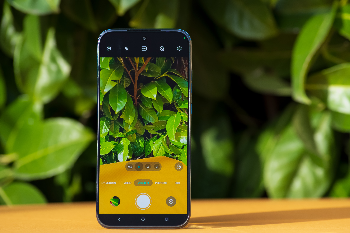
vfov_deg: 6.0
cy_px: 116
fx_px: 2236
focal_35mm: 230
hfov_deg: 9.0
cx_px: 175
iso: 1400
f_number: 8
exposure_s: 1/250
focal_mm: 230
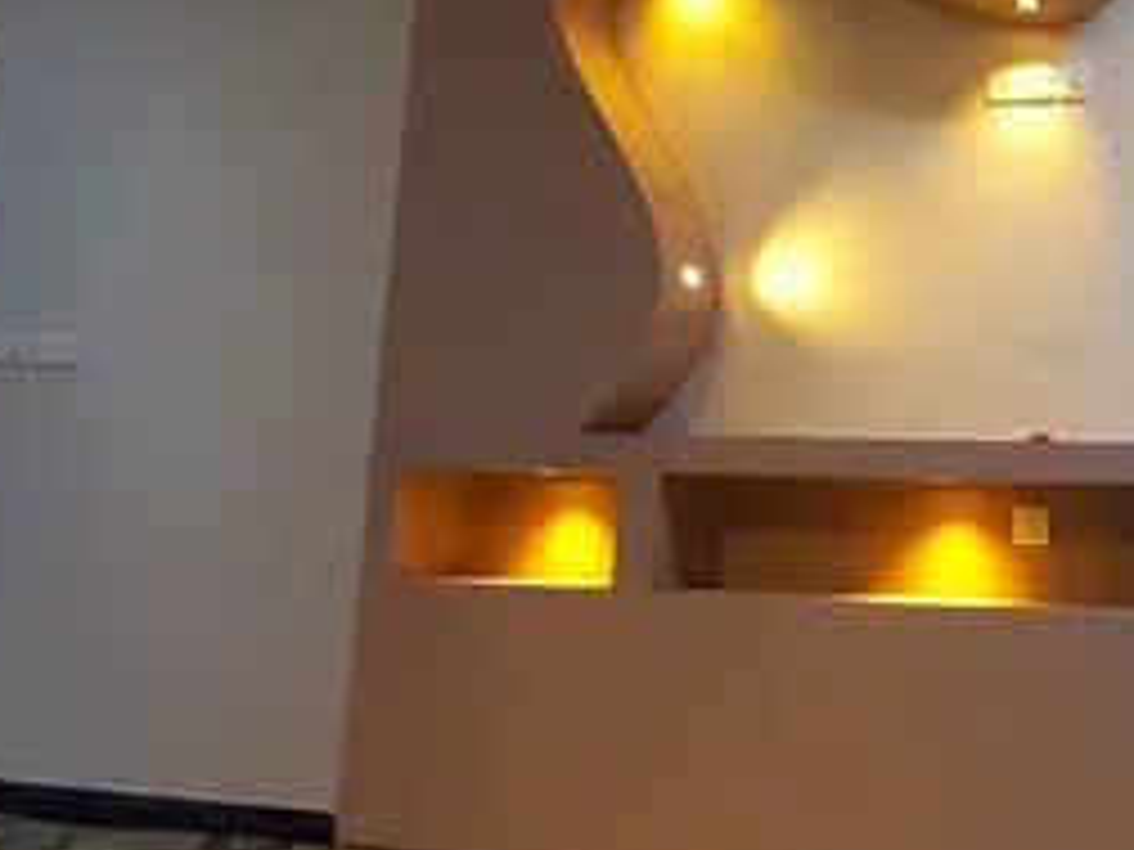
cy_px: 418
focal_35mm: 33
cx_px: 1156
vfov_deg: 42.9
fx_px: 1081
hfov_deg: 45.7
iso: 250
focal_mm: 1.13
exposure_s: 1/50
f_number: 2.2
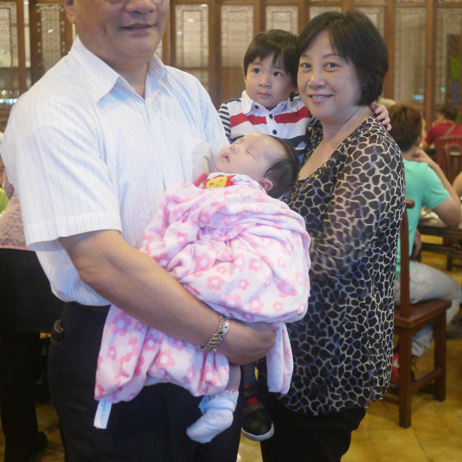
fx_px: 725
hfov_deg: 35.4
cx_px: 232
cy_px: 176
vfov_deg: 35.2
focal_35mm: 48
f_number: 1.7
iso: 500
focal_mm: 20
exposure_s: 1/60
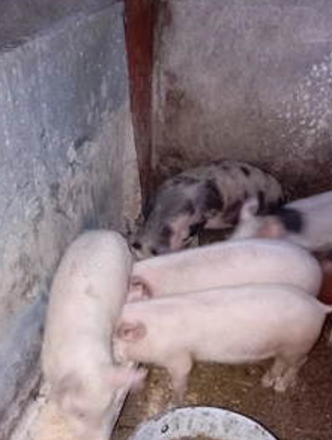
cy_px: 279
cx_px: 158
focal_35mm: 38
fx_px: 484
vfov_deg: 48.4
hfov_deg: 37.8
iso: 1462
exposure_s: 1/10
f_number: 1.8
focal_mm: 4.27
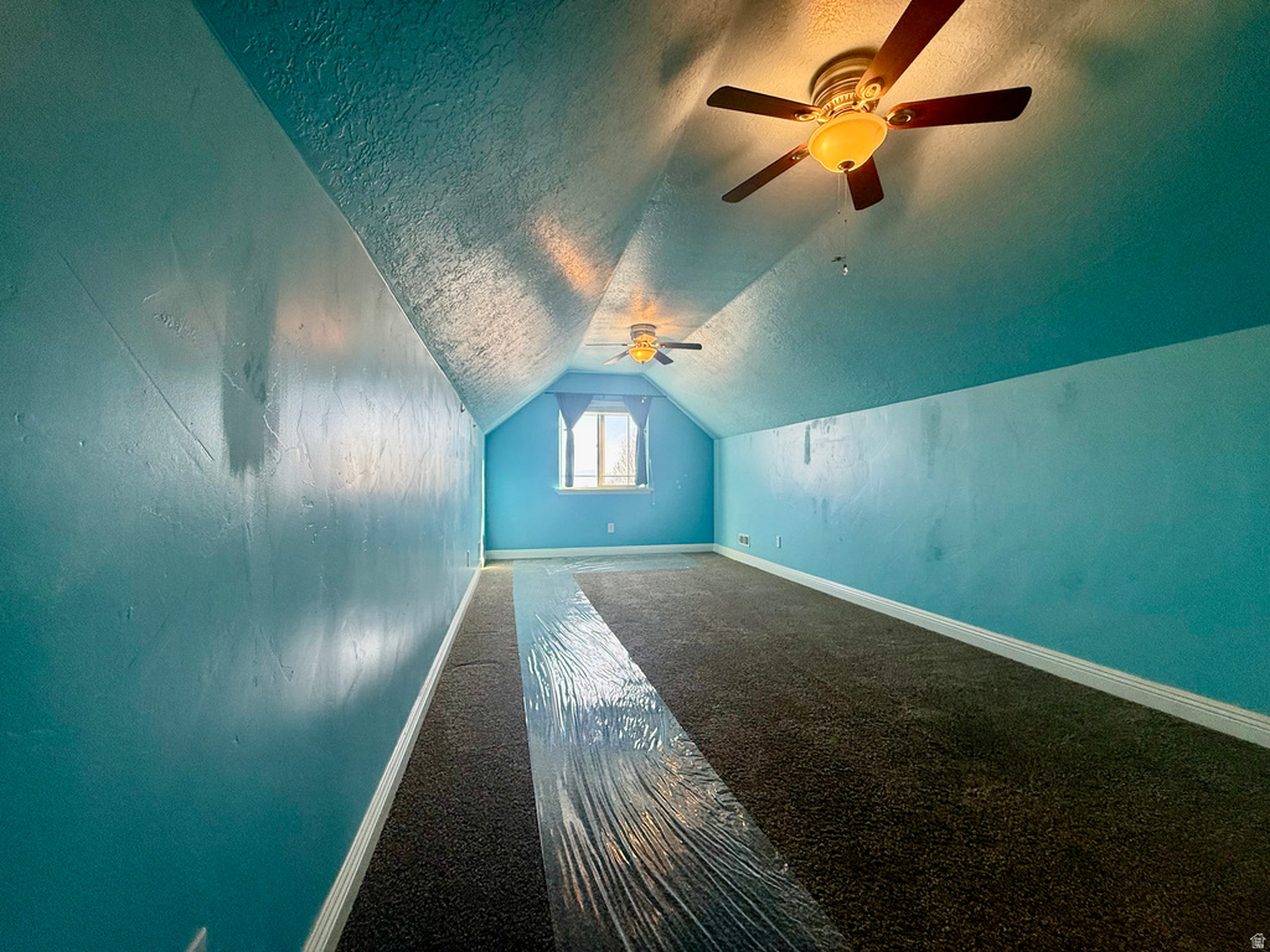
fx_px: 514
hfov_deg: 102.1
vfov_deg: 85.7
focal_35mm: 14
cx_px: 635
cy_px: 476
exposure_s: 1/120
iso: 125
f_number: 2.2
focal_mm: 2.22
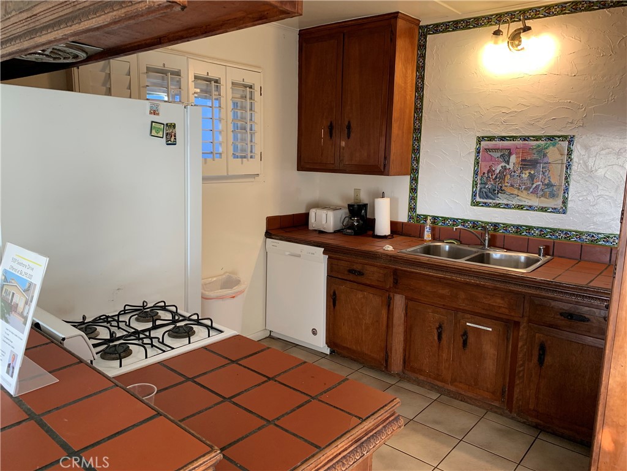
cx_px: 314
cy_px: 236
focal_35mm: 26
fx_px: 471
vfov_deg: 53.1
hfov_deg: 67.3
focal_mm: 4.25
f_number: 1.8
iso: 100
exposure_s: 1/60
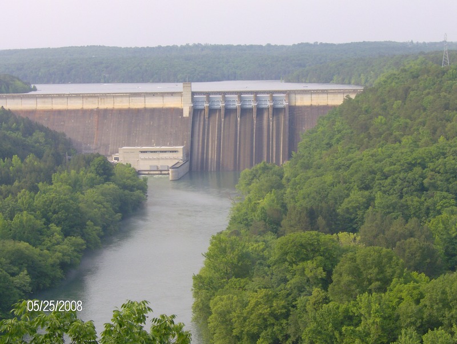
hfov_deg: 23.0
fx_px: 1124
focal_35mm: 85
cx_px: 228
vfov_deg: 17.4
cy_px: 172
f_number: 6.9
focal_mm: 14.1
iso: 100
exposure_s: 1/81
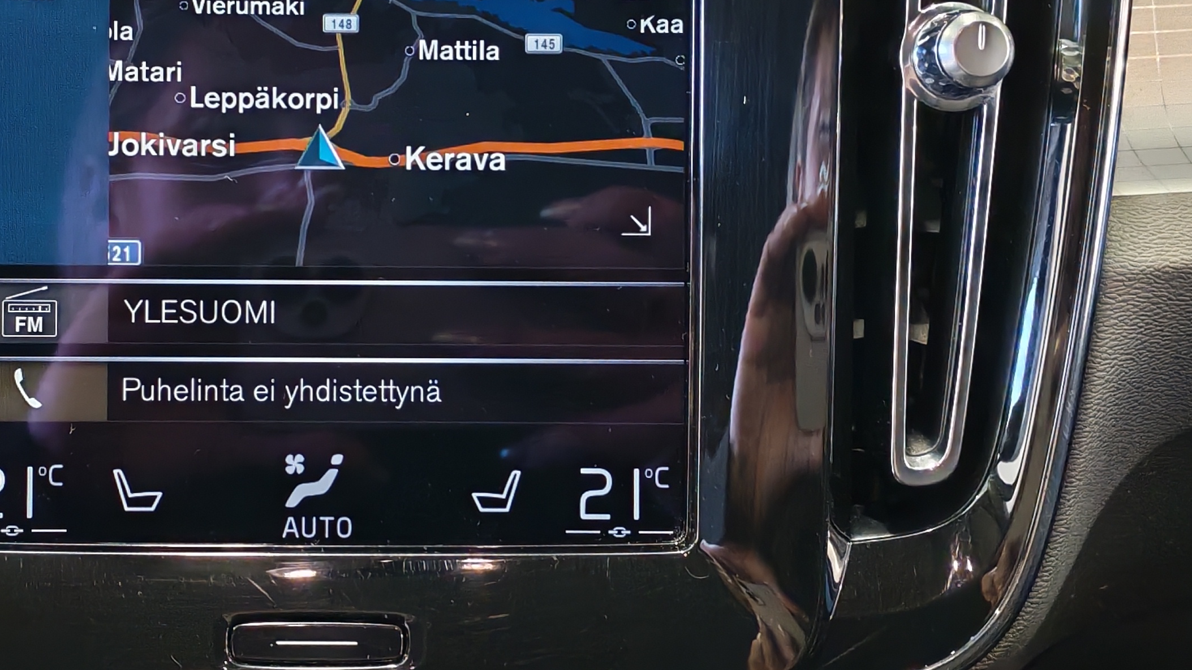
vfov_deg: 16.8
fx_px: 2276
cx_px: 324
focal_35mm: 72
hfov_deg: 29.0
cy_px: 300
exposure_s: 1/50
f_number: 1.9
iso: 2000
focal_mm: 6.12
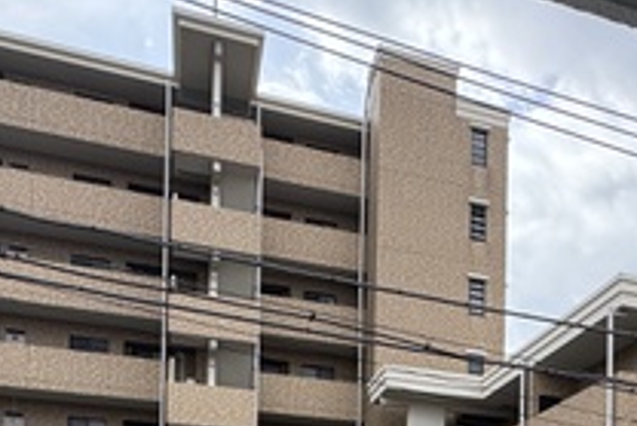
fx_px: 868
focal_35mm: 49
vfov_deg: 23.2
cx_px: 551
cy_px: 605
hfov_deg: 38.1
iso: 40
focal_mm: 2.22
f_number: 2.2
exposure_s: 1/578
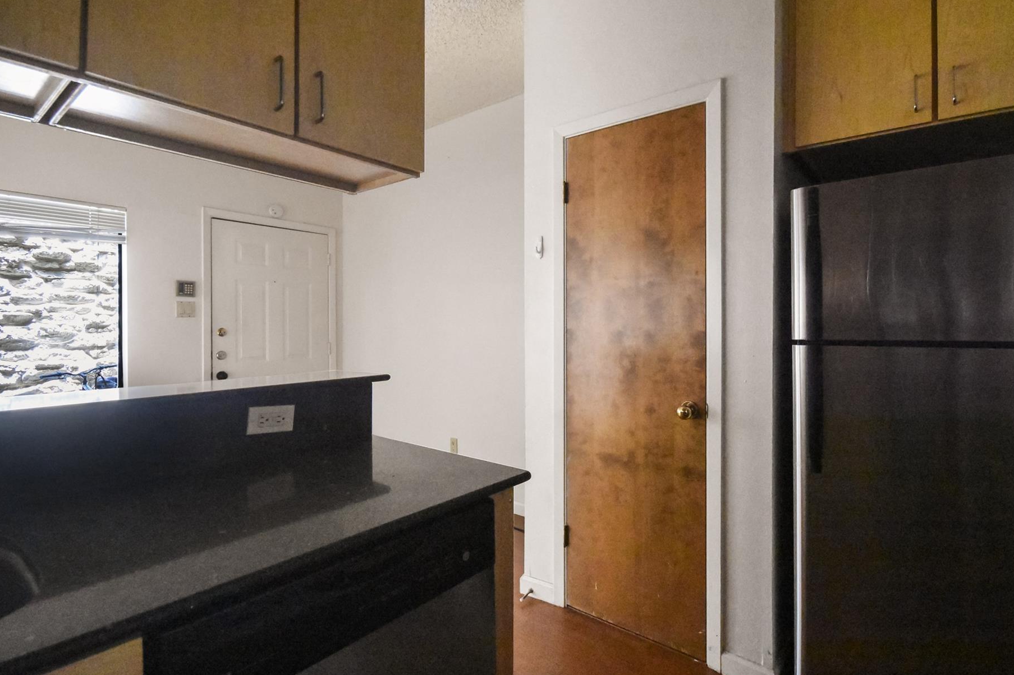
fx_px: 479
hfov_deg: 93.0
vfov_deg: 70.4
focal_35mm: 17
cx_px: 554
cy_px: 338
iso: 16000
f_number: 8
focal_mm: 10
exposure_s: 1/15
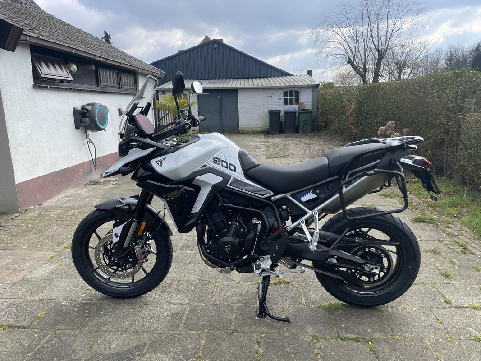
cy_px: 180
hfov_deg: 67.3
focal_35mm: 26
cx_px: 240
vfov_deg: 53.1
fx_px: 361
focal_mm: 4.2
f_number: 1.6
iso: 32
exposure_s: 1/1383
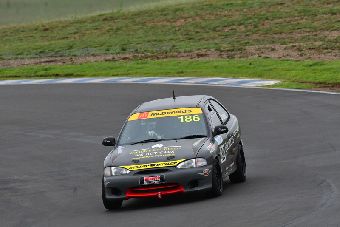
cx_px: 170
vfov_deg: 1.8
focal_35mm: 750
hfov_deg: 2.7
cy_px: 114
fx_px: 7086
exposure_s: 1/640
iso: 1000
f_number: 9
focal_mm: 500
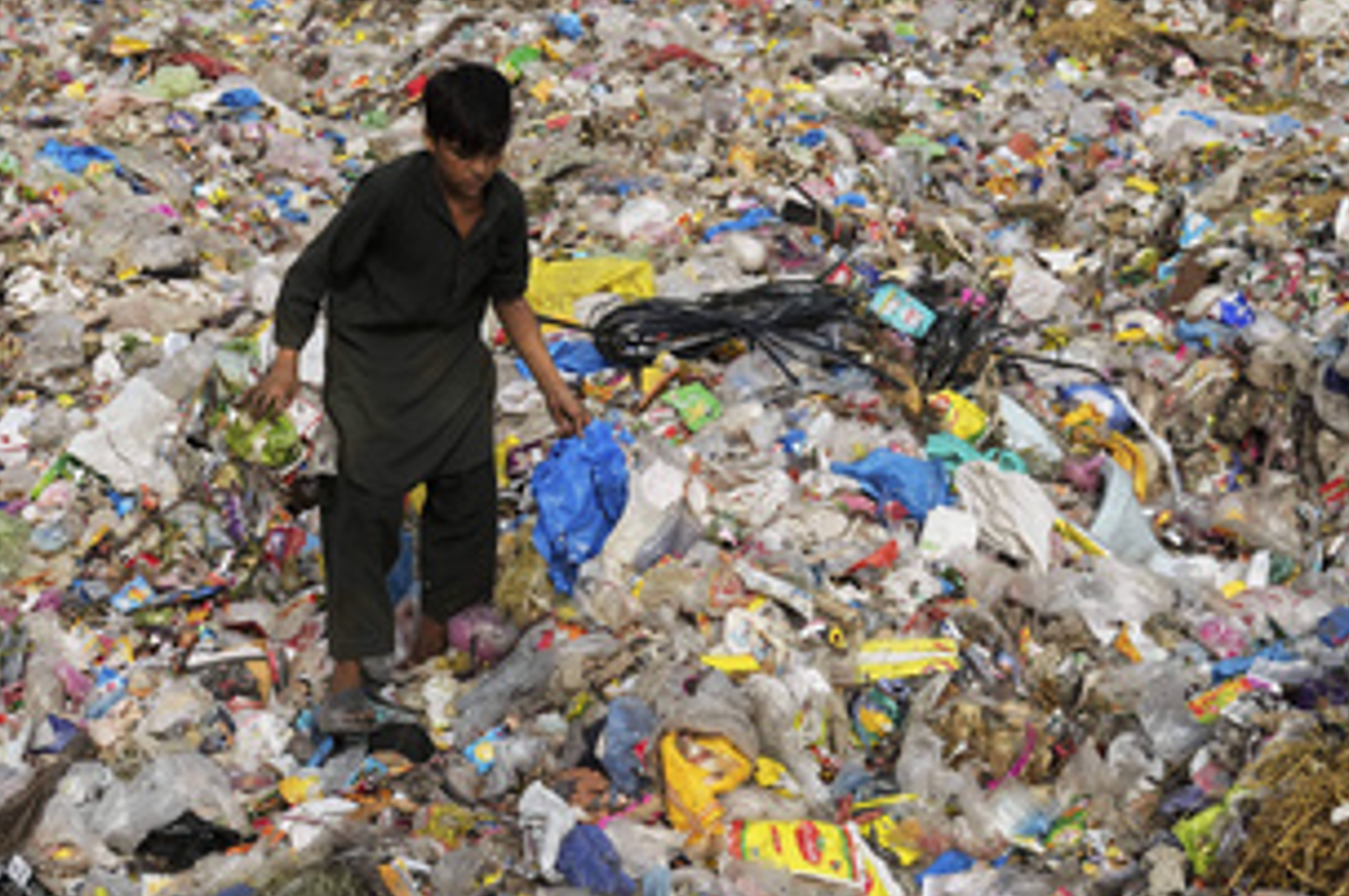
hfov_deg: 31.3
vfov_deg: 21.1
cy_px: 308
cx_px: 475
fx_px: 2396
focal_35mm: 64
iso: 1000
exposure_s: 1/3200
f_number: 7.1
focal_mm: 38
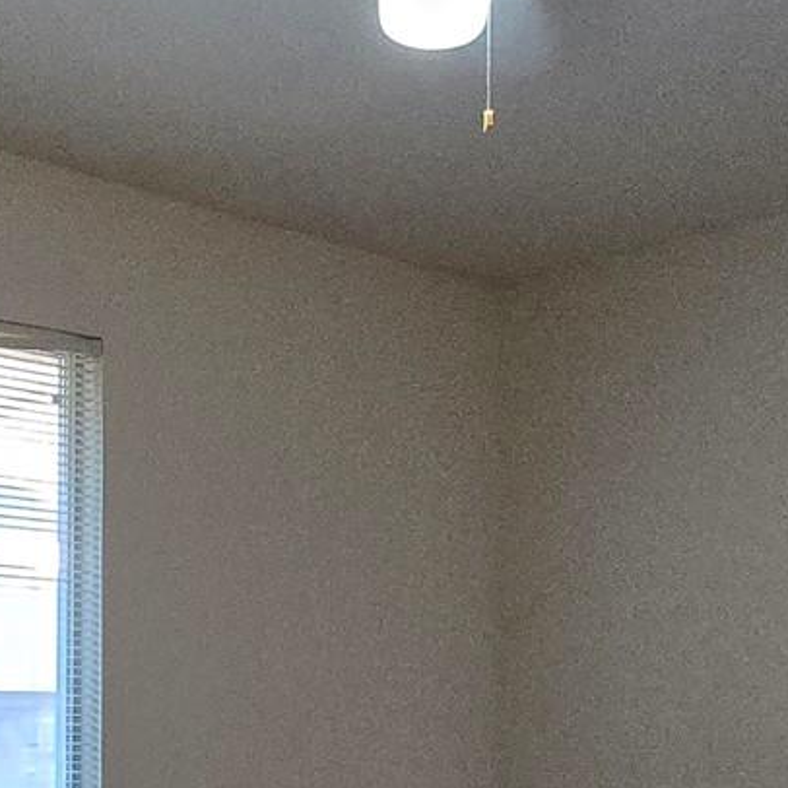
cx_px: 221
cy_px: 697
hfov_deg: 29.2
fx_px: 1494
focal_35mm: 58
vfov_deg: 28.5
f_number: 2.2
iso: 1000
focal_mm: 2.2
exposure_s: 1/60
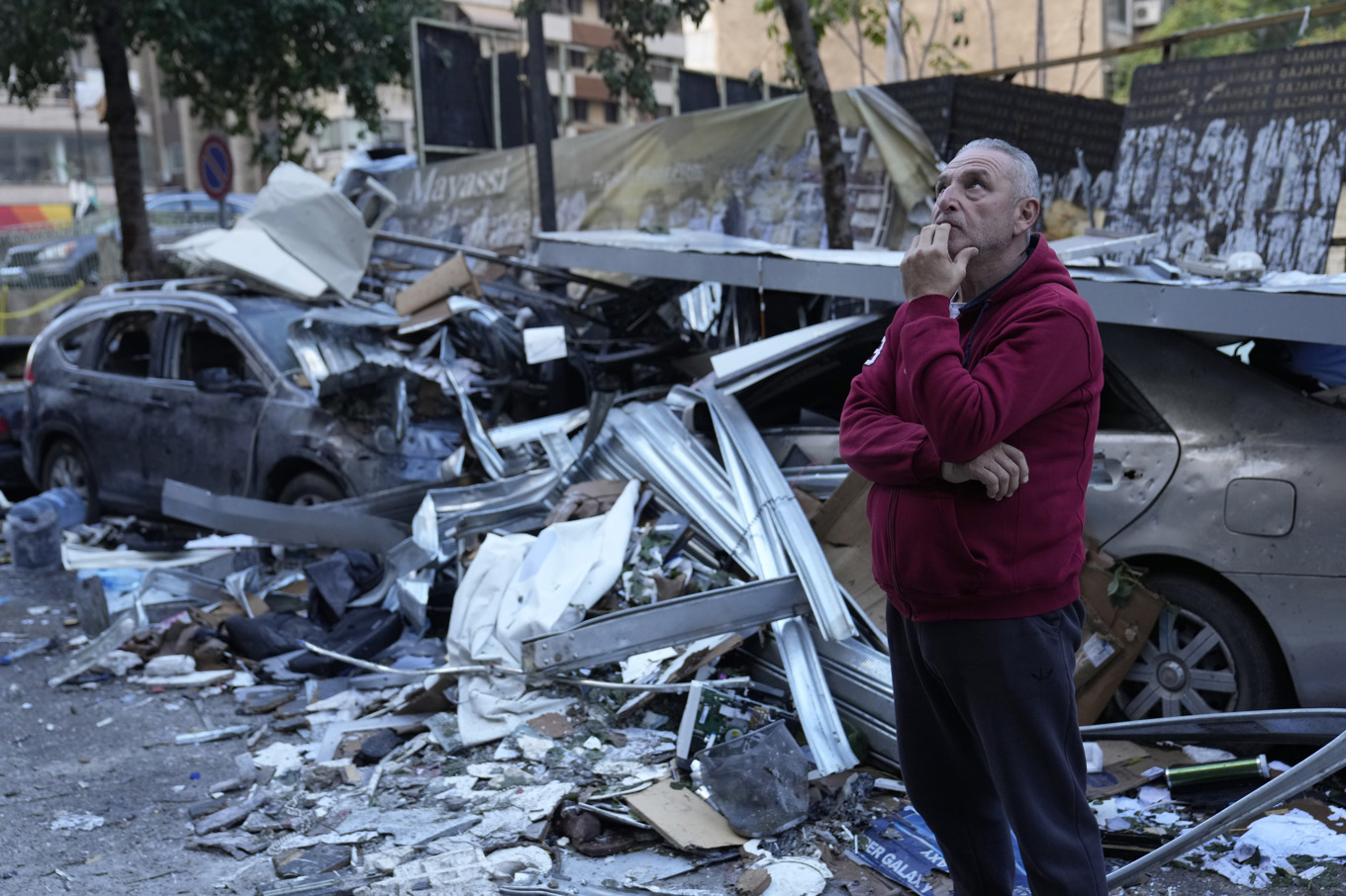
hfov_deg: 50.7
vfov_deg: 35.0
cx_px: 673
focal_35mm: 38
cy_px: 448
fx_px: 1420
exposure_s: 1/1000
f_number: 3.2
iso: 1600
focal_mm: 38
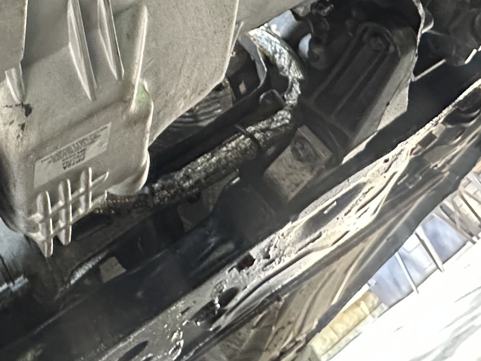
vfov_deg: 27.2
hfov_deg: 37.7
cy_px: -74
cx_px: 46
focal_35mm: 47
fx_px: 653
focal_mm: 2.22
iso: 1250
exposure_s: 1/60
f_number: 2.2
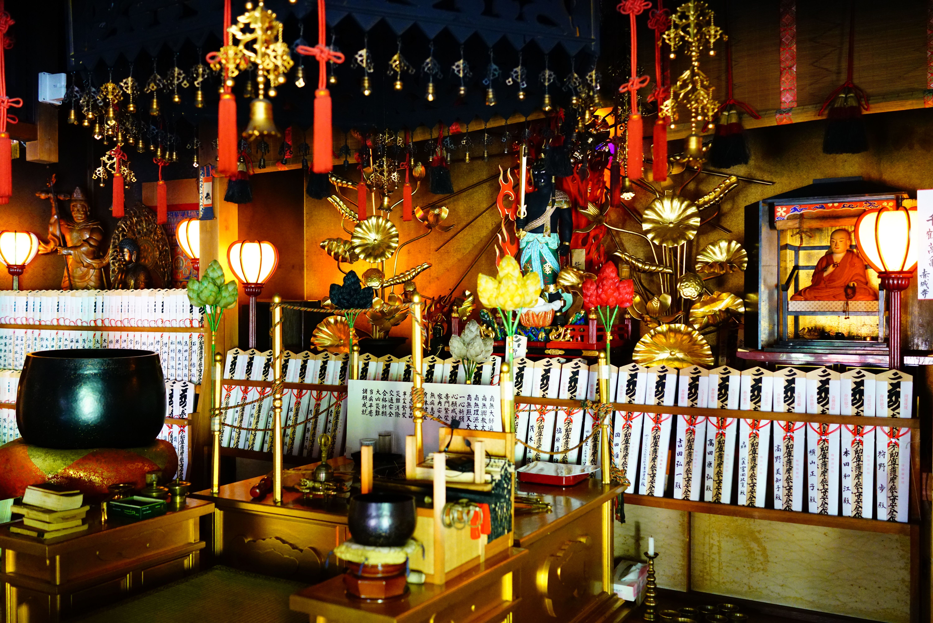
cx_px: 466
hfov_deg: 54.4
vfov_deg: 37.9
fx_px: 907
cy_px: 312
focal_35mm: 35
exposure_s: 1/30
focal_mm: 35
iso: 6400
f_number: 2.8
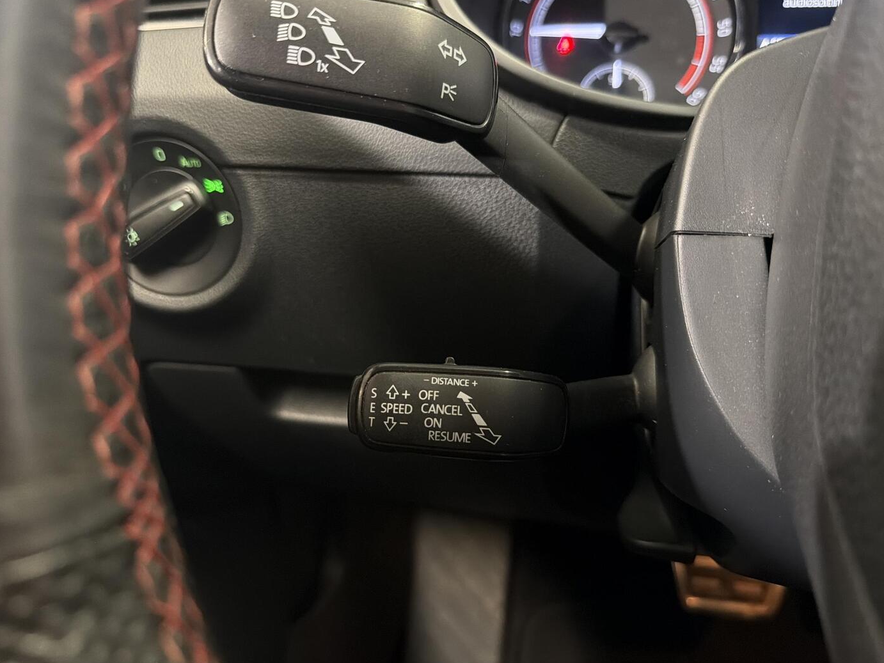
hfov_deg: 69.4
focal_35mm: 25
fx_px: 639
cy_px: 321
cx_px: 448
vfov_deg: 54.9
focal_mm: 6.76
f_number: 1.78
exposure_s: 1/25
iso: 800
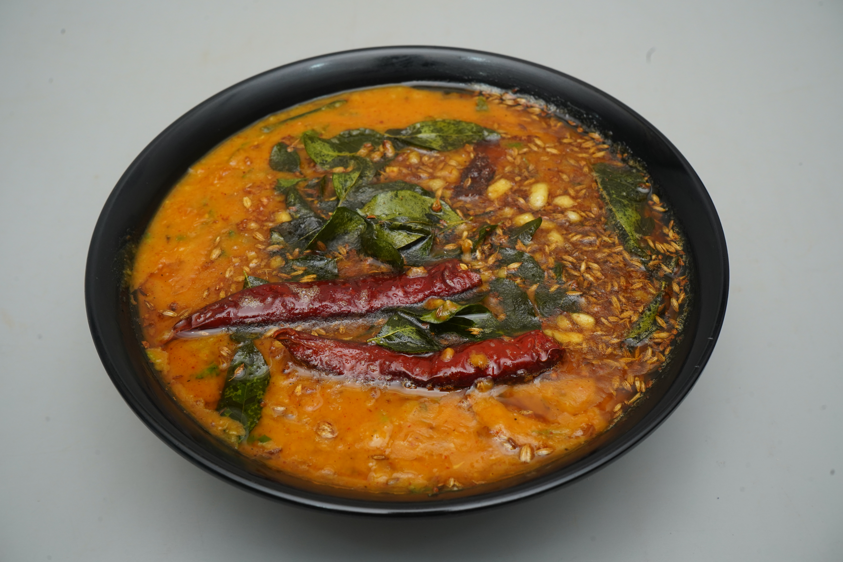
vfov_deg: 35.1
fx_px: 890
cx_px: 422
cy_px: 281
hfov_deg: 50.7
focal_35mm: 38
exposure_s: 1/100
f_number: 13
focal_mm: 38
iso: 1600
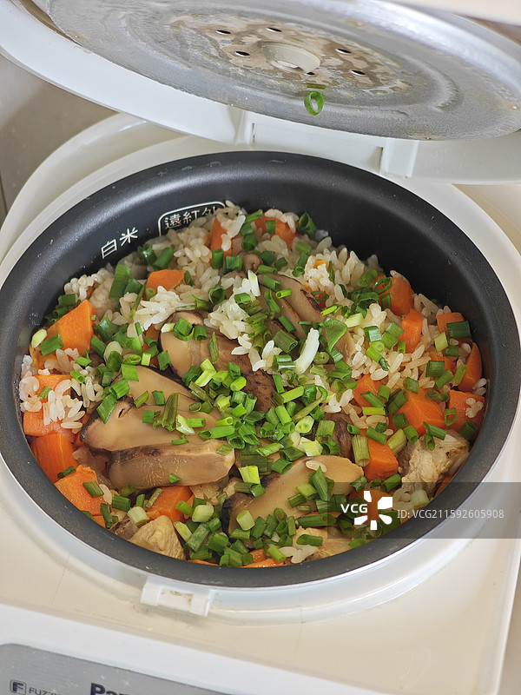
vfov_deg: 26.0
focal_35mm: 75
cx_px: 260
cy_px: 348
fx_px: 1505
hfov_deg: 19.6
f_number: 1.8
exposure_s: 1/100
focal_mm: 12.28
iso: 125
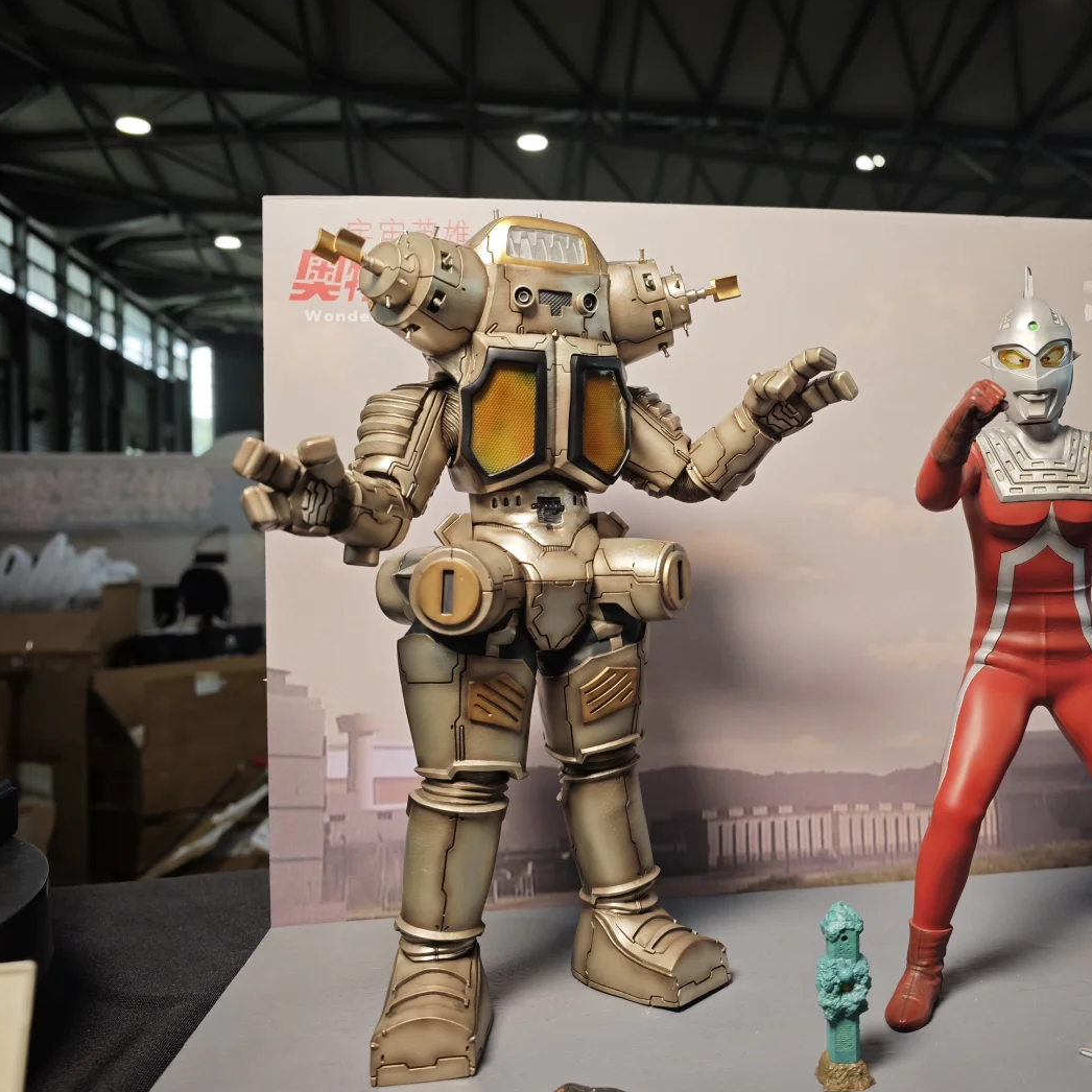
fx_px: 999
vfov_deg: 57.3
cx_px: 749
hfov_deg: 55.8
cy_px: 545
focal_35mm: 28
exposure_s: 1/67.4
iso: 125
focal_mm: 8.72
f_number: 2.8
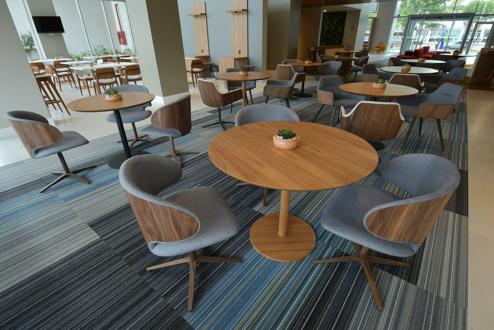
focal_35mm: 18
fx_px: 247
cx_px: 247
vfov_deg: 67.4
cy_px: 165
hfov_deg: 90.0
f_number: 10
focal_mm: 12
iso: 400
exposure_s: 1/15
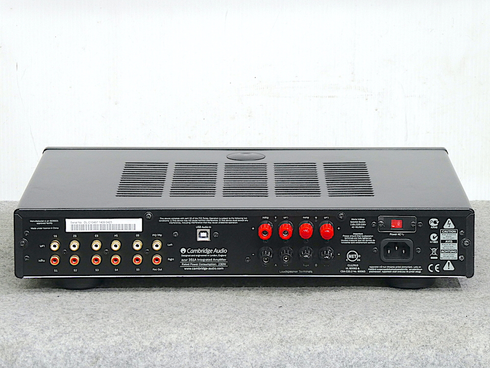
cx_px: 245
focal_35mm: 151
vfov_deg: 9.8
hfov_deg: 13.1
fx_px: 2137
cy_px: 184
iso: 200
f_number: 5.4
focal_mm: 27.1
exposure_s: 1/10
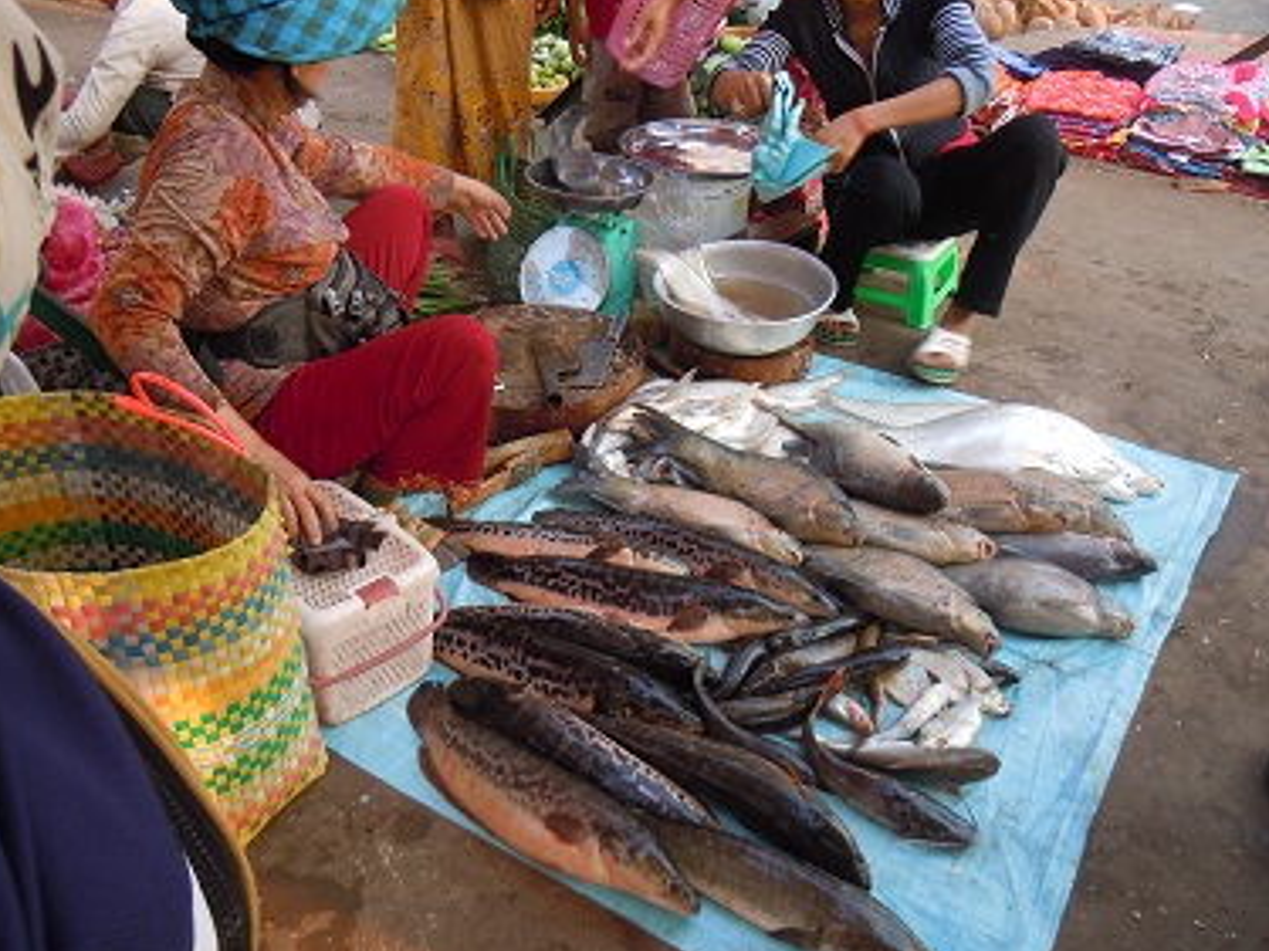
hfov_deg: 56.8
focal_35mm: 32
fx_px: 1173
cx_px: 599
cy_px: 470
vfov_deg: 44.1
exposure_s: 1/60
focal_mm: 5.4
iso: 125
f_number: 3.5
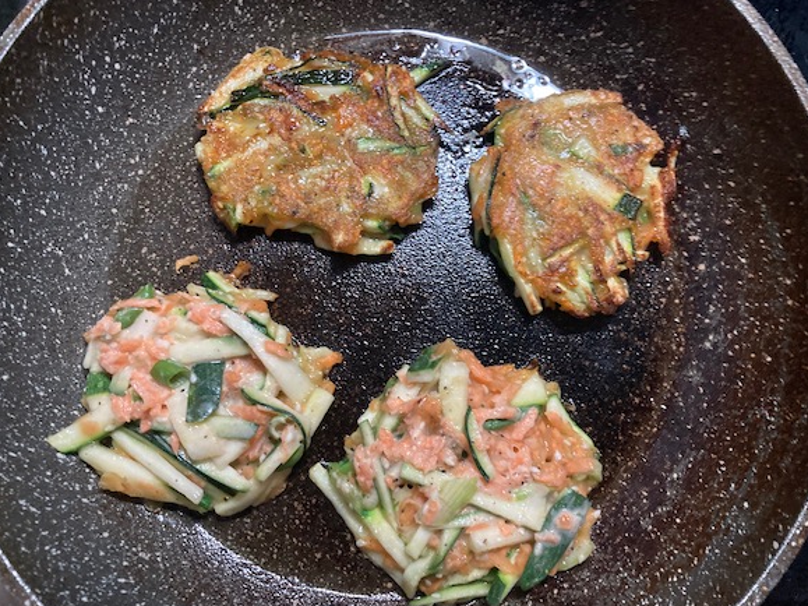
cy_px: 311
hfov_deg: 61.7
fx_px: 677
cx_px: 394
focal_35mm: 29
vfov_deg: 48.2
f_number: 1.8
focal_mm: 3.99
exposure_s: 1/30
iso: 500
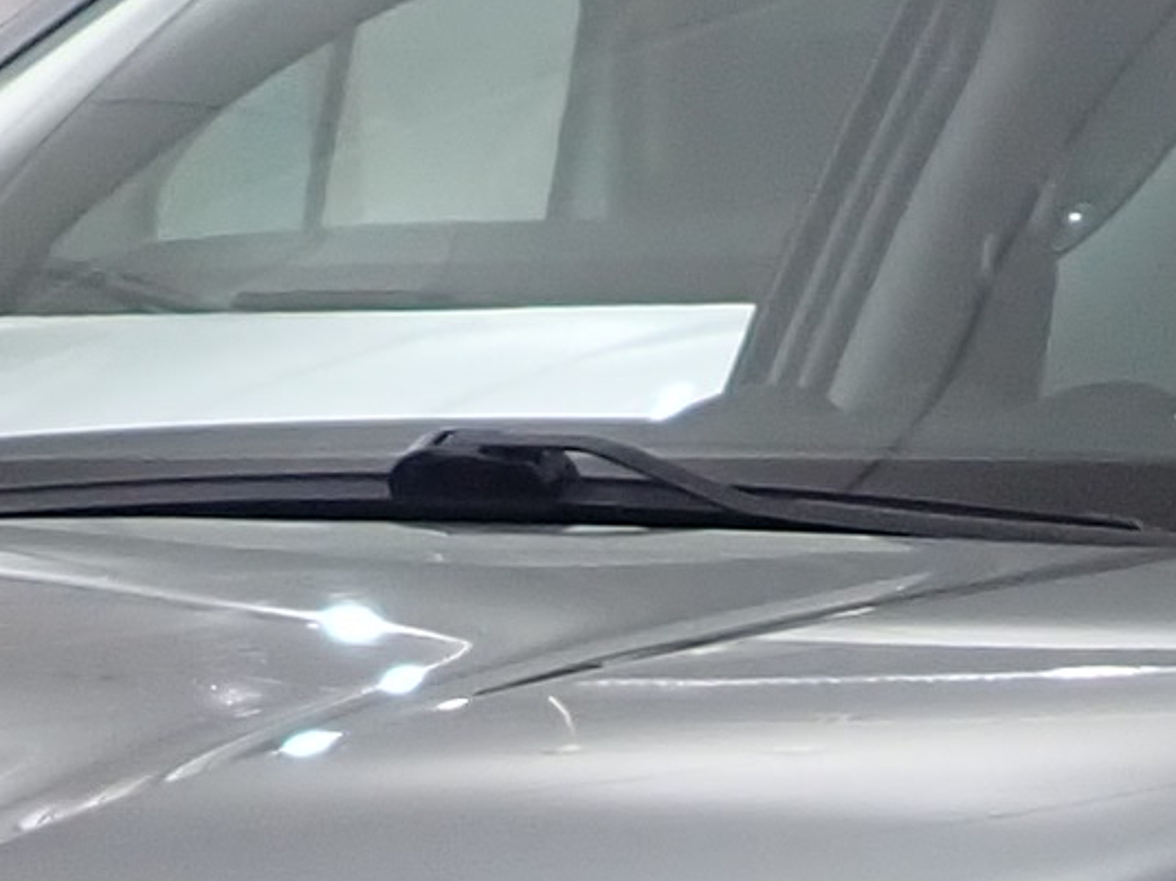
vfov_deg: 7.7
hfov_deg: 10.6
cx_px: 703
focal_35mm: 187
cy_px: 1476
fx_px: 6351
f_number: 2
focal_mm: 4.5
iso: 125
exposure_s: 1/60
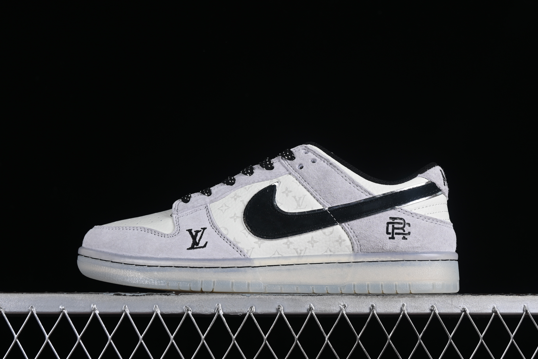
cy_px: 180
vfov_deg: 18.0
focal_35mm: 76
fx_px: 1136
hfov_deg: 26.6
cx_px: 272
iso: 160
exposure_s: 1/80
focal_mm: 50
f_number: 8
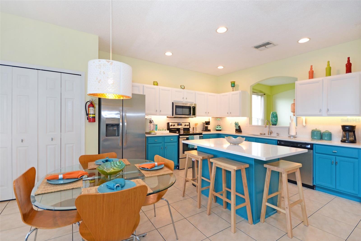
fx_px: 150
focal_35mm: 15
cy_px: 120
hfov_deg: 100.4
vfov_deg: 77.3
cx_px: 180
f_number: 4
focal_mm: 10
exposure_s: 1/60
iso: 450
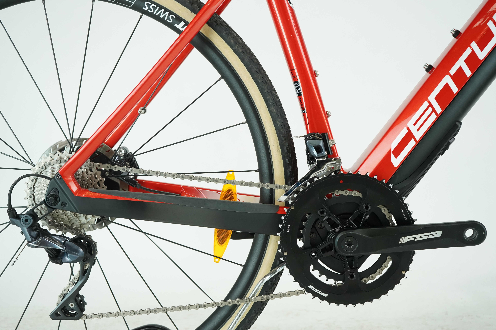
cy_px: 165
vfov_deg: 29.2
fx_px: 634
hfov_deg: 42.7
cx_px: 248
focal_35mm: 46
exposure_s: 1/200
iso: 1600
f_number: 5.6
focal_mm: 46
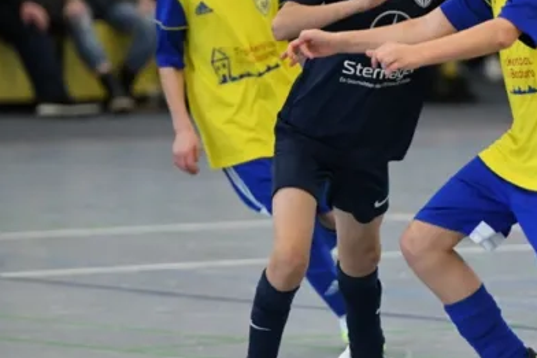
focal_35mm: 418
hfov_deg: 4.9
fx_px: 6232
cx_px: 540
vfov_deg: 3.3
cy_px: 114
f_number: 2.8
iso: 8000
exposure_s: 1/1600
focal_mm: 160
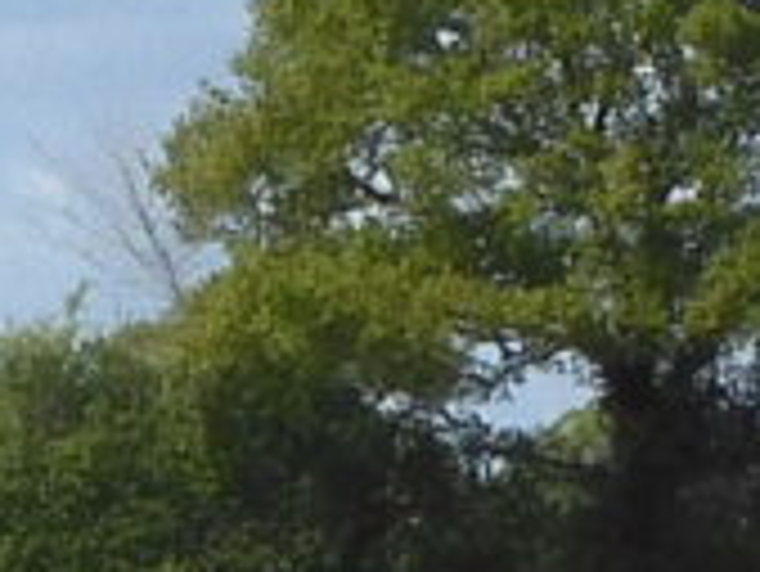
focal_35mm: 394
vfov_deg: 3.7
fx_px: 8656
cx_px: -1520
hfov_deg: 4.8
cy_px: 1130
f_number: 4.5
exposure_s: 1/800
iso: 100
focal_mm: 11.6
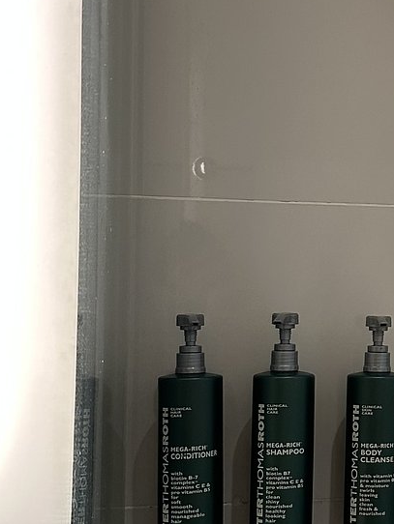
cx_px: 501
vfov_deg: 28.5
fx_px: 1031
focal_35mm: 68
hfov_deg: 20.0
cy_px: 280
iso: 250
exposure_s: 1/71
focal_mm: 6.86
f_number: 1.78
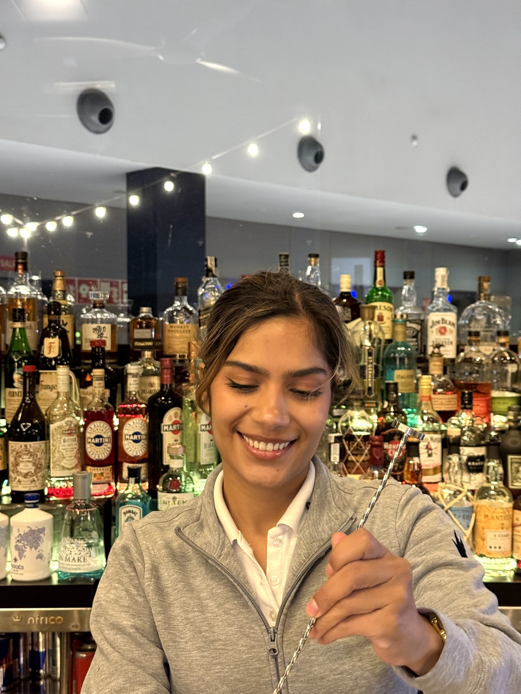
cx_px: 260
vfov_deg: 39.7
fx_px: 963
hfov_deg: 30.3
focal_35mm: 48
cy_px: 347
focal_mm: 6.76
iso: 500
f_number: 1.78
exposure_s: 1/37
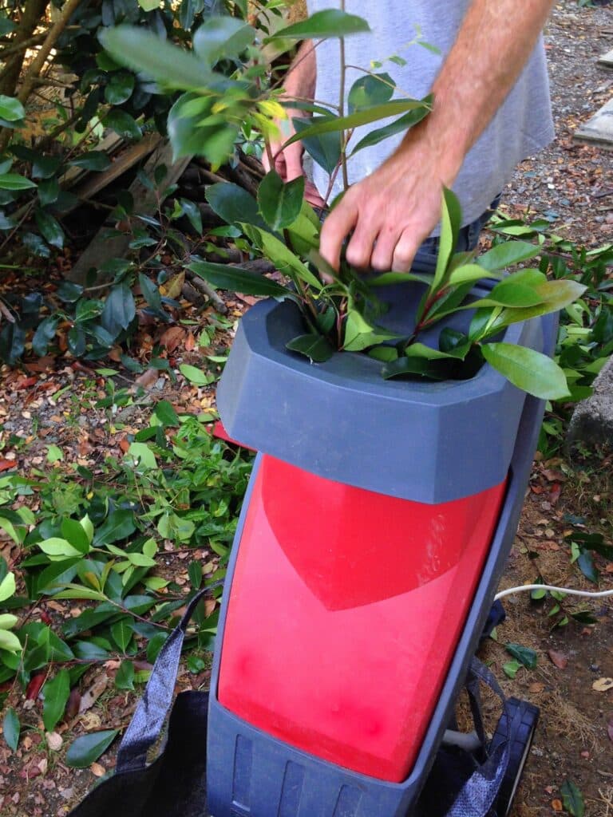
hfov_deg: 42.9
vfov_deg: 55.4
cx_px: 306
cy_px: 408
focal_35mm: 33
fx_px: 779
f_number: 2.4
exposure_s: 1/120
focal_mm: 4.1
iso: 64
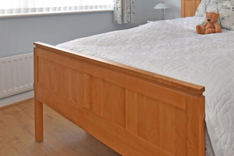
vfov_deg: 34.9
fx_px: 221
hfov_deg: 54.8
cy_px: -3
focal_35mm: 34
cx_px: 153
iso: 500
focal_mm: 10
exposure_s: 1/200
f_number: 5
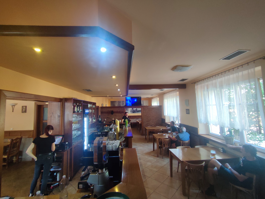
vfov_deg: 78.2
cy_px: 100
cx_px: 132
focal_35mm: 16
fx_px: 123
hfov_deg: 94.5
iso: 167
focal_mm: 1.65
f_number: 2.2
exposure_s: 1/50
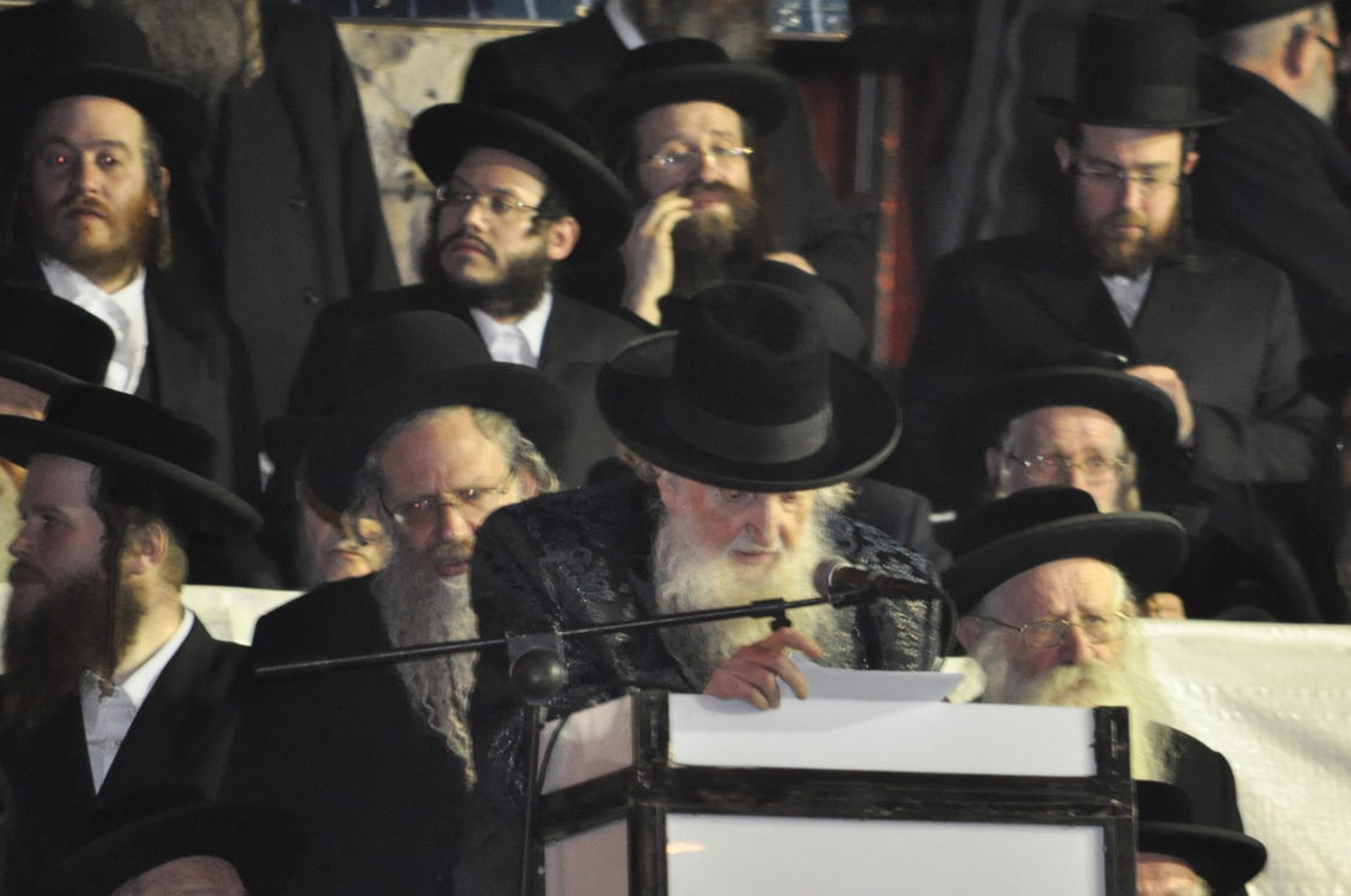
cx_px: 798
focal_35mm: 518
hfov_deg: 4.0
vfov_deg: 2.6
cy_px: 438
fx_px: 19409
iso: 2000
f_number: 5.6
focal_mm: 280
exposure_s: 1/80
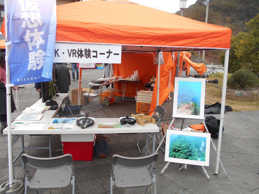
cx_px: 130
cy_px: 97
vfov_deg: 53.1
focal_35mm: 26
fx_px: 195
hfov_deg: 67.3
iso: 80
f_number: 3.2
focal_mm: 4.6
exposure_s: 1/40
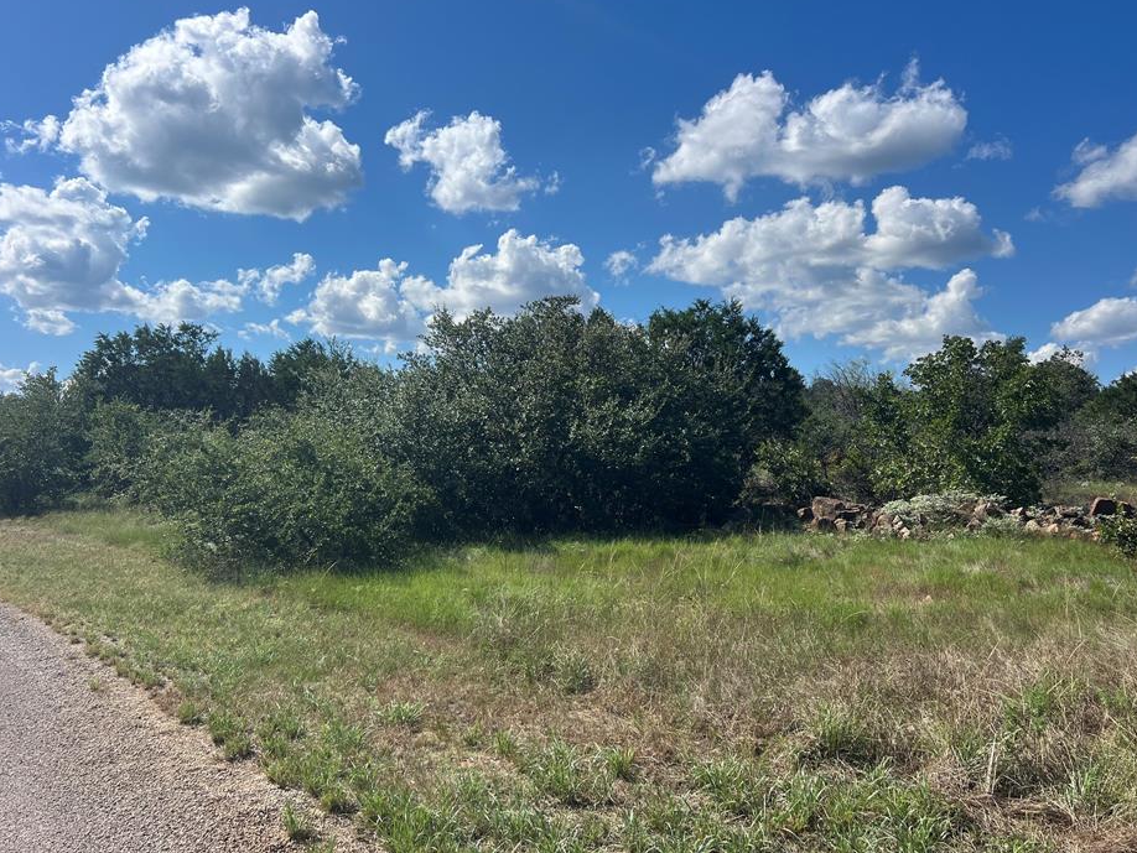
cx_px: 555
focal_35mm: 29
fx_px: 953
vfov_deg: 48.2
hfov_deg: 61.6
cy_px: 420
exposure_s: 1/6211
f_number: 1.5
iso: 50
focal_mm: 5.7
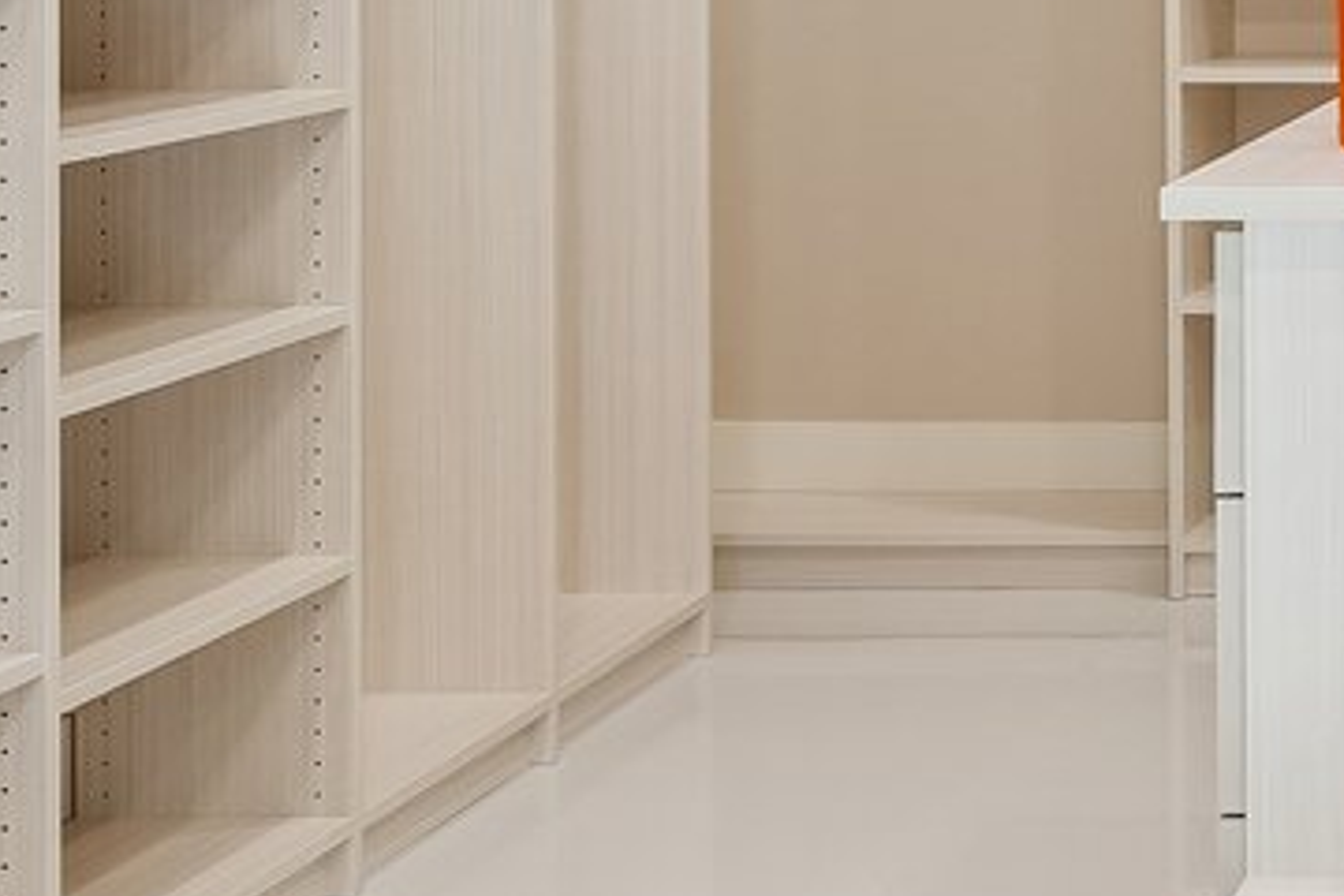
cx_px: 1699
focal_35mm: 91
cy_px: -84
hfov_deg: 20.6
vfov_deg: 14.7
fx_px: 3397
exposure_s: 1/10
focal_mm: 16
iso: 400
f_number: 8
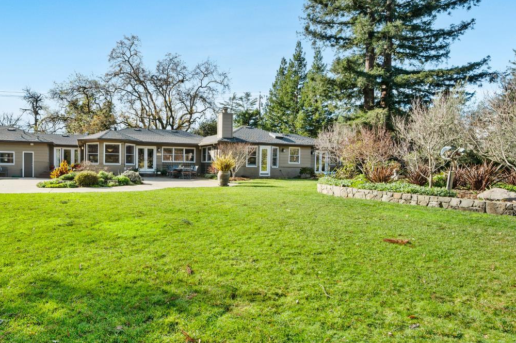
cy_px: 140
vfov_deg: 59.0
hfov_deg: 78.5
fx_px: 301
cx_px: 170
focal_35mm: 21
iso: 200
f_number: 9
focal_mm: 14
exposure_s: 1/80
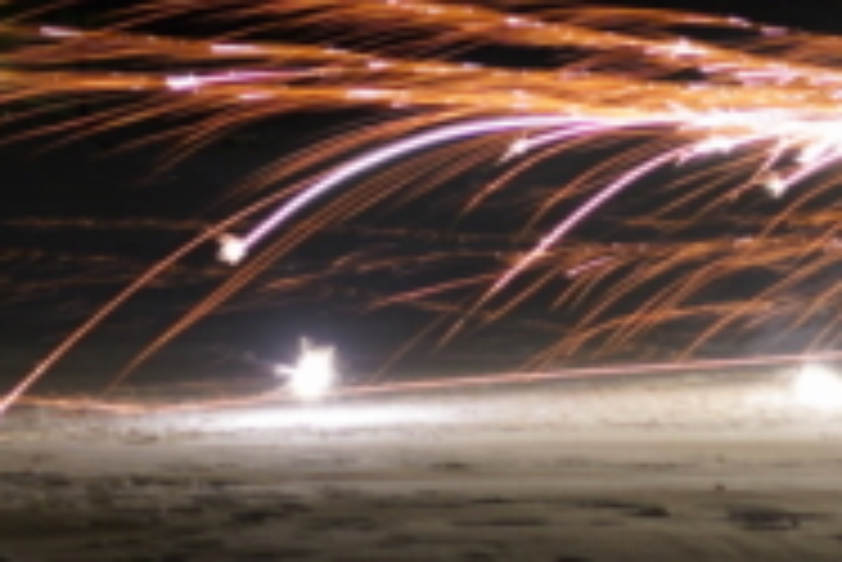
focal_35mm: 268
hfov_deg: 7.7
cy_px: -144
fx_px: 6273
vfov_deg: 5.1
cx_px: 671
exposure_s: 3.2
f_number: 1.8
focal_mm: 50
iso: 200
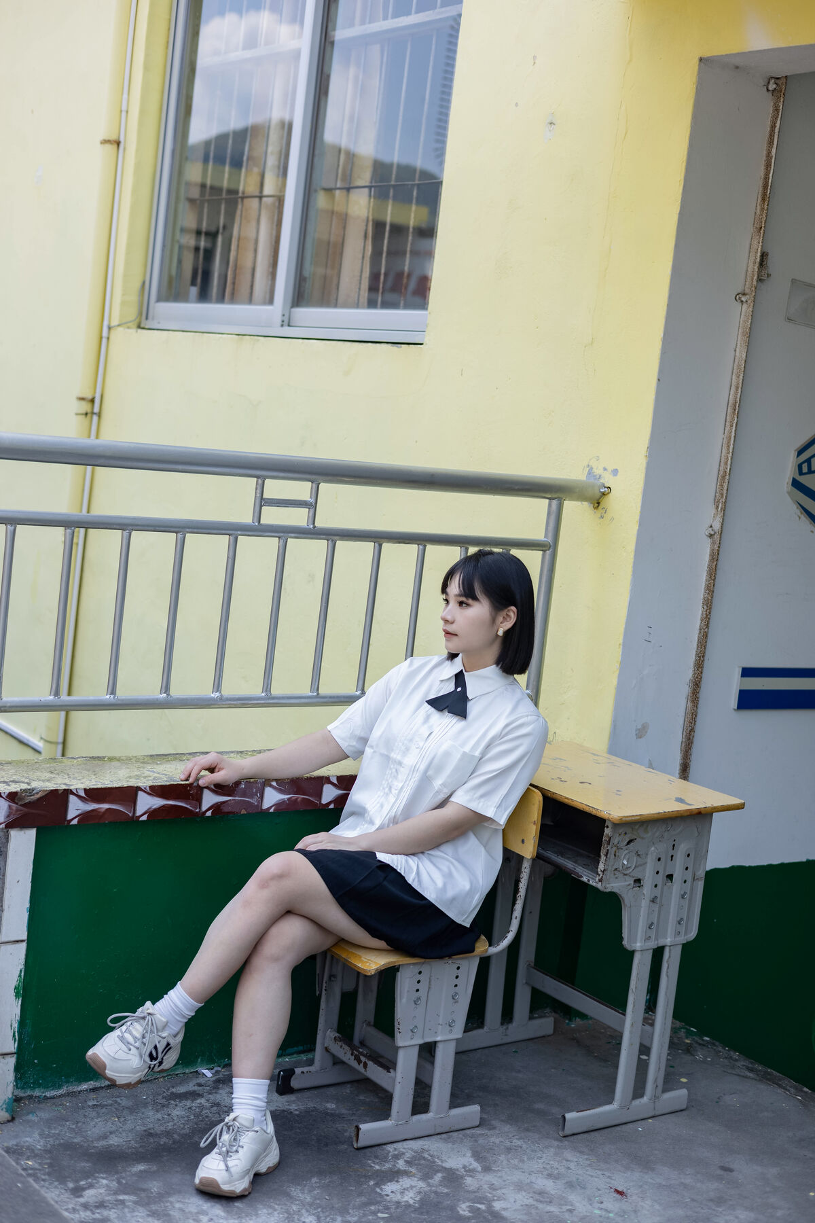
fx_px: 1698
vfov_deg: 39.6
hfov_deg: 27.0
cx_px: 408
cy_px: 612
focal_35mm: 50
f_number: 3.2
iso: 125
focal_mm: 50
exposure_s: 1/640
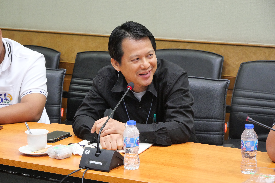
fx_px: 955
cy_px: 92
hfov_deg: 16.4
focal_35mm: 125
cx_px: 137
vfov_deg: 11.0
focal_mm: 60
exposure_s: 1/40
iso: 3200
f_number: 5.6
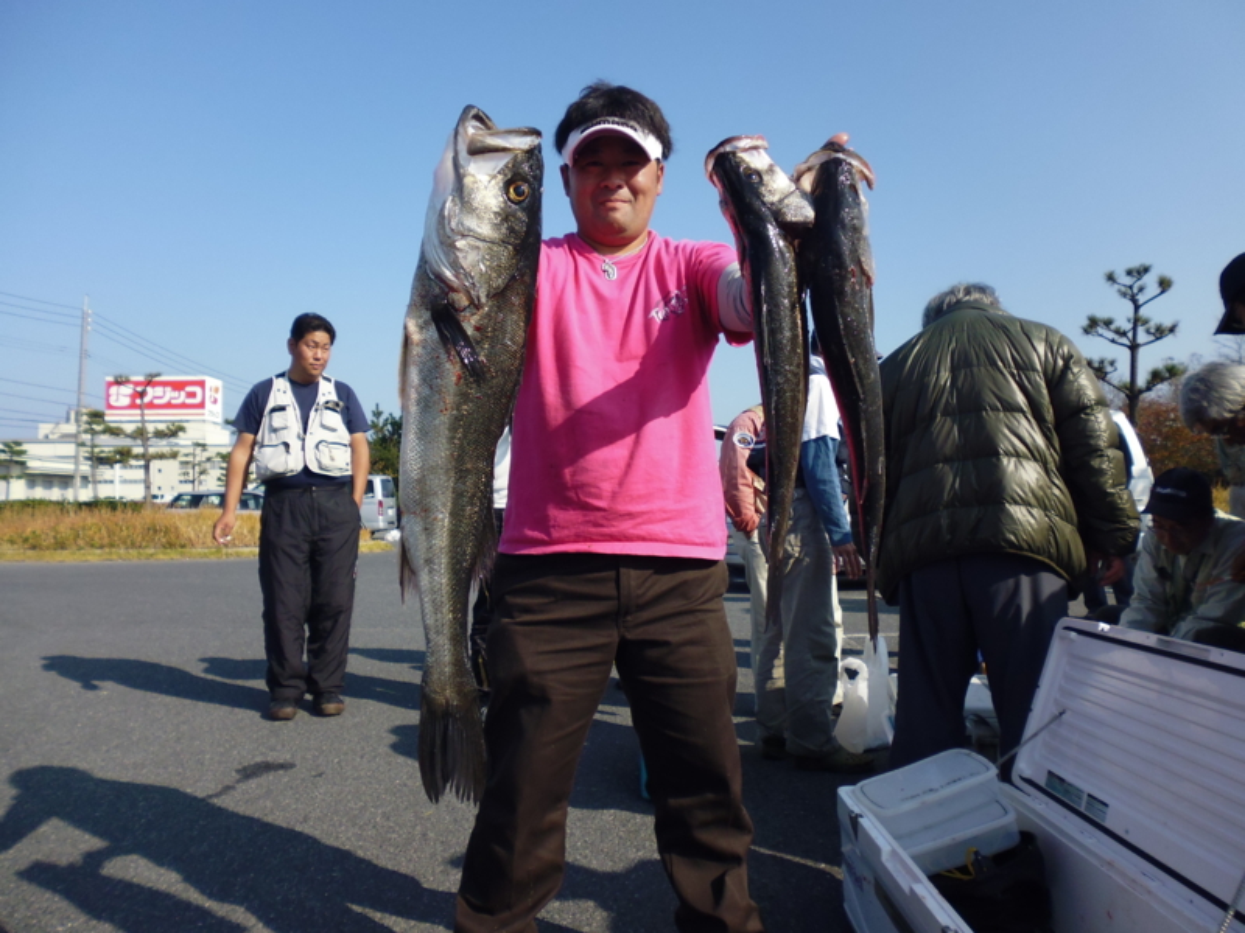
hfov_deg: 71.6
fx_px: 863
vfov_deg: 56.8
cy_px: 466
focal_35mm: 24
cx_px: 622
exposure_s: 1/125
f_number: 9
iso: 100
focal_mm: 4.3
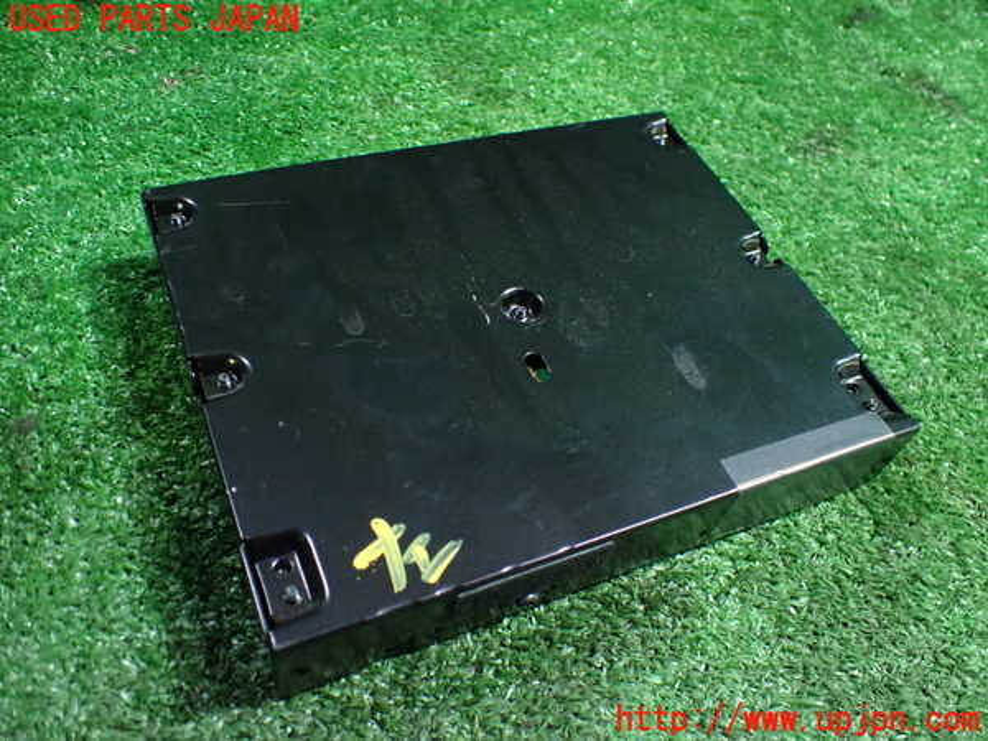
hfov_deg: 60.0
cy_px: 370
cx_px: 494
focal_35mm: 30
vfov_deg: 46.8
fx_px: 856
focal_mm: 5.4
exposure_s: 1/50
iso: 800
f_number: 2.3
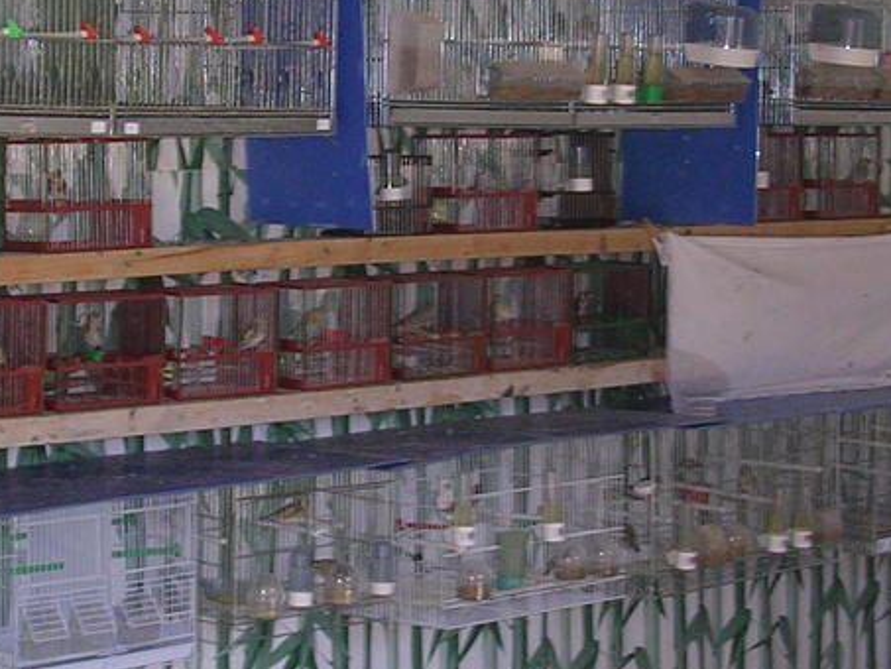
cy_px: 148
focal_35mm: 104
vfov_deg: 14.2
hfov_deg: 18.8
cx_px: 238
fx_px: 2678
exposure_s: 1/60.1
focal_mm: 7.1
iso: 70
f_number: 3
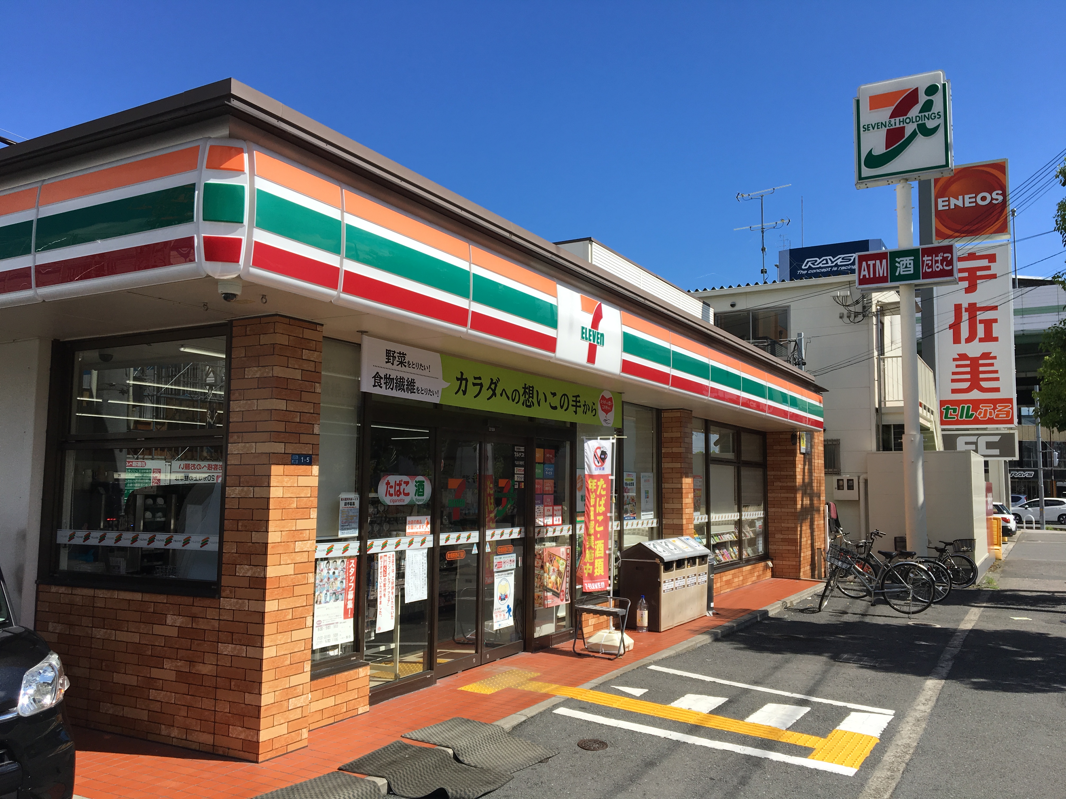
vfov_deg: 48.2
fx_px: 893
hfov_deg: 61.7
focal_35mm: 29
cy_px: 400
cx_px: 533
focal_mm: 4.15
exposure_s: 1/1603
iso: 25
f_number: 2.2
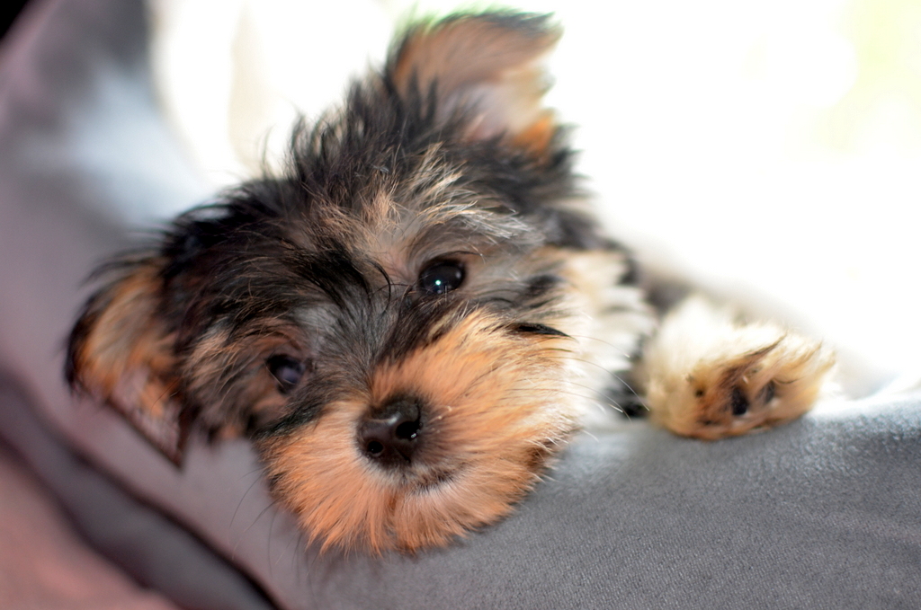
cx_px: 460
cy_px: 305
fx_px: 1341
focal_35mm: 52
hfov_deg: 37.9
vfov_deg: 25.7
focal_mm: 35
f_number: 2.8
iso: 320
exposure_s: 1/60
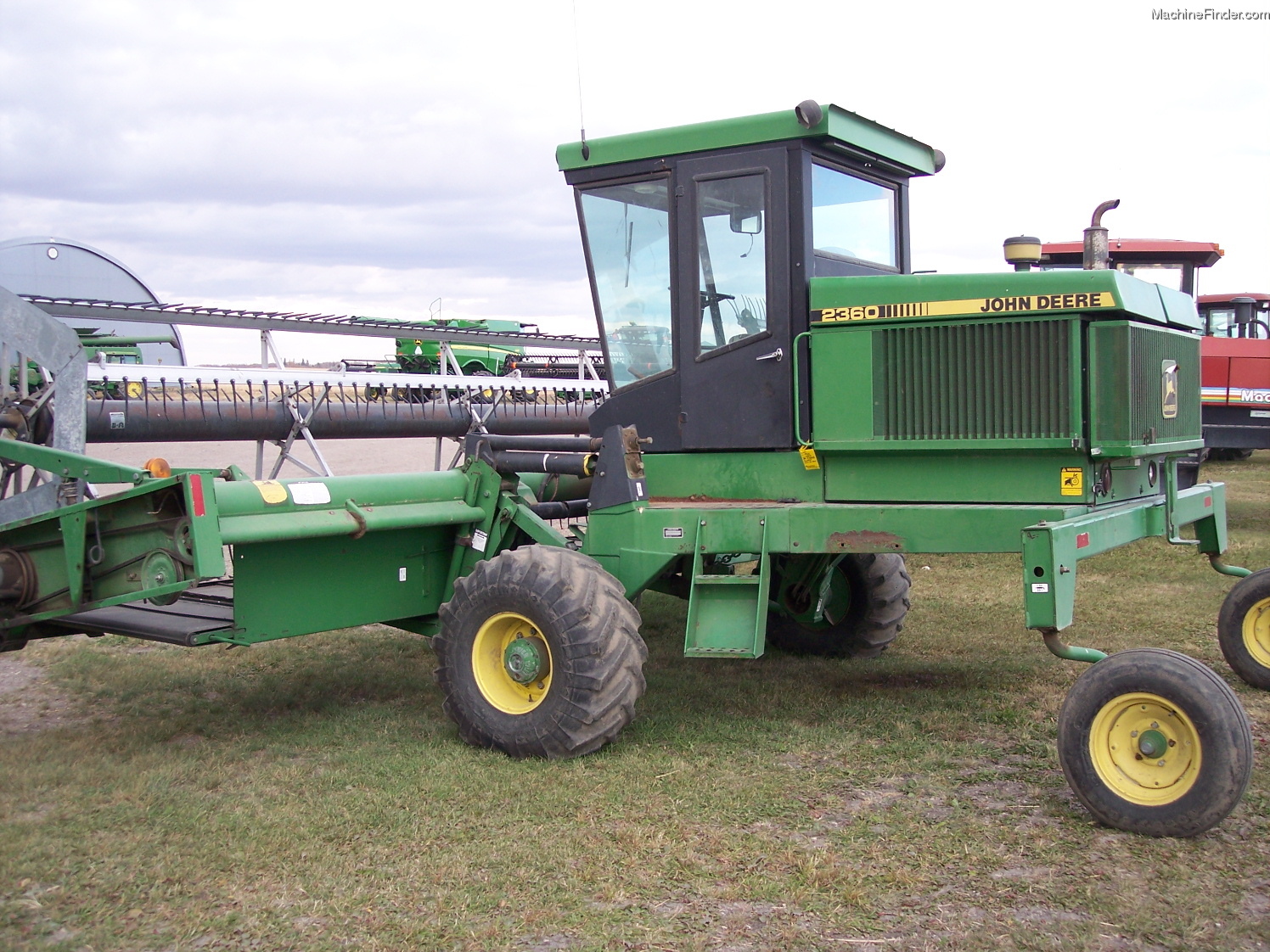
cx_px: 635
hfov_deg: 47.9
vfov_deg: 36.8
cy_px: 476
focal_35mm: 39
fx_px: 1431
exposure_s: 1/125
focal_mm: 8
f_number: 3.4
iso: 100
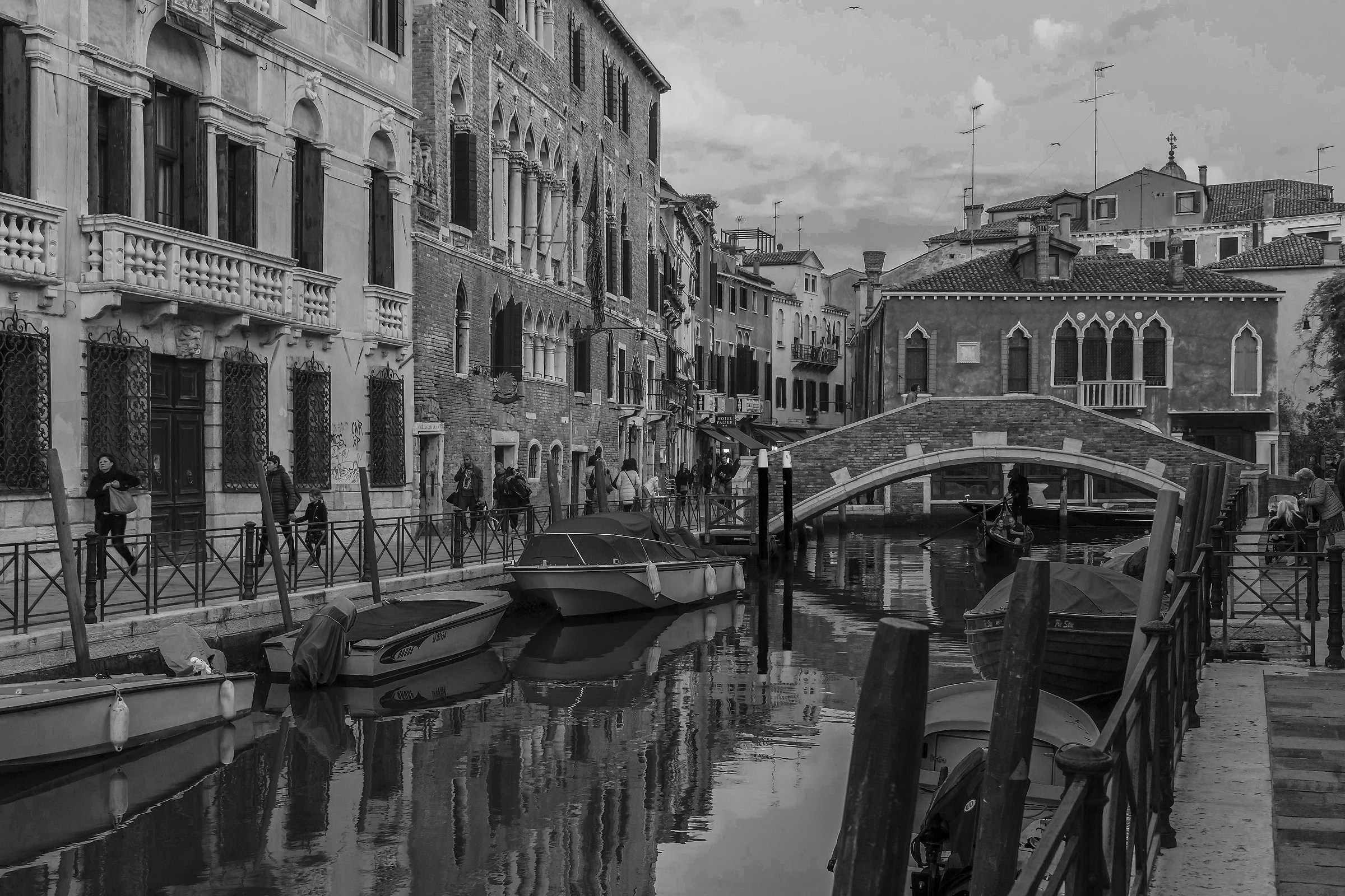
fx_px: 1532
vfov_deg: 32.6
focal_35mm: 41
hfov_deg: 47.4
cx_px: 672
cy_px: 448
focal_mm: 41
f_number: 8
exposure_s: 1/60
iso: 1600
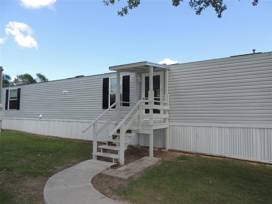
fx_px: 189
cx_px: 136
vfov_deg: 56.8
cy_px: 102
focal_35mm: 24
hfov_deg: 71.6
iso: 100
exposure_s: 1/640
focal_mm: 4.3
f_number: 3
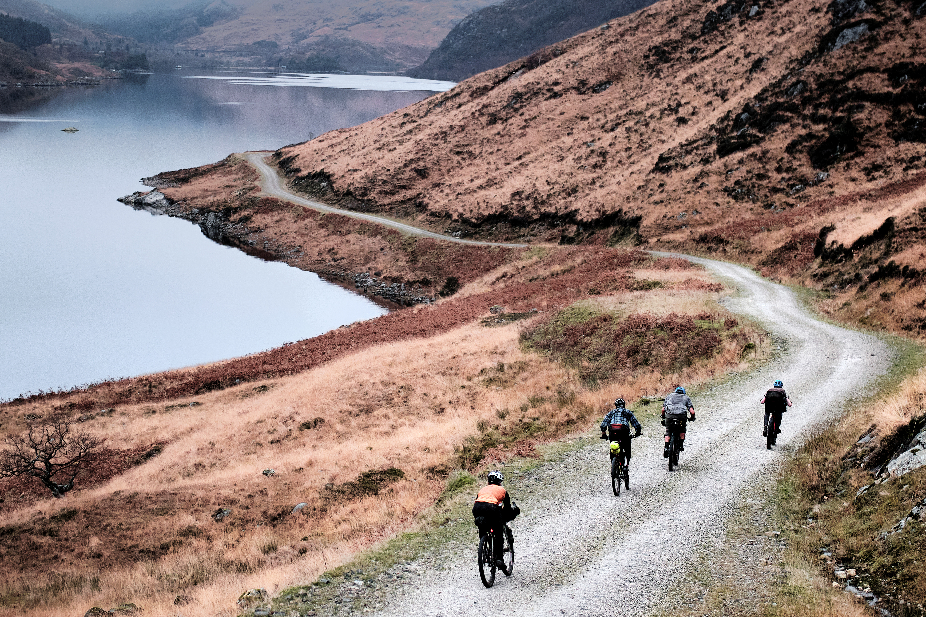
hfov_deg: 24.2
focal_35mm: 84
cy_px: 249
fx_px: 2161
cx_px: 374
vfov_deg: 16.3
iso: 400
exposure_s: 1/3200
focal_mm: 35
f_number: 2
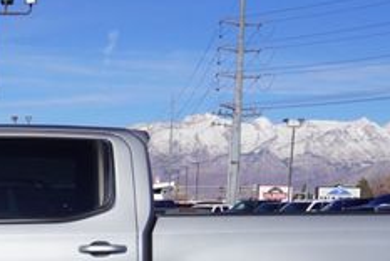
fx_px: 937
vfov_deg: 15.3
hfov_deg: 22.5
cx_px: -8
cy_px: 311
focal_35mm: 86
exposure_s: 1/250
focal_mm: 21
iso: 100
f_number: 10
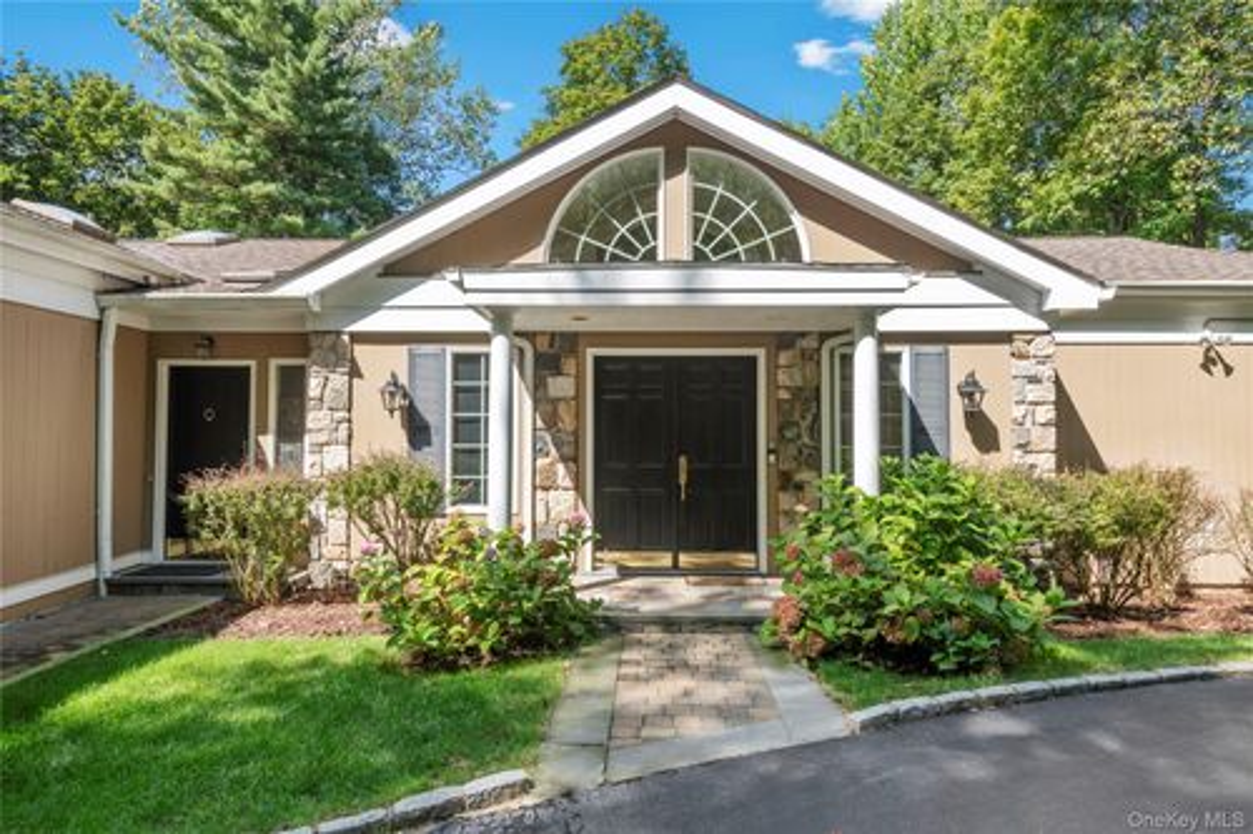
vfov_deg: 55.1
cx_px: 626
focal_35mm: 23
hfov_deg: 76.1
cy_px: 417
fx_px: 800
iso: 200
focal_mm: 23
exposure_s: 1/100
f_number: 13
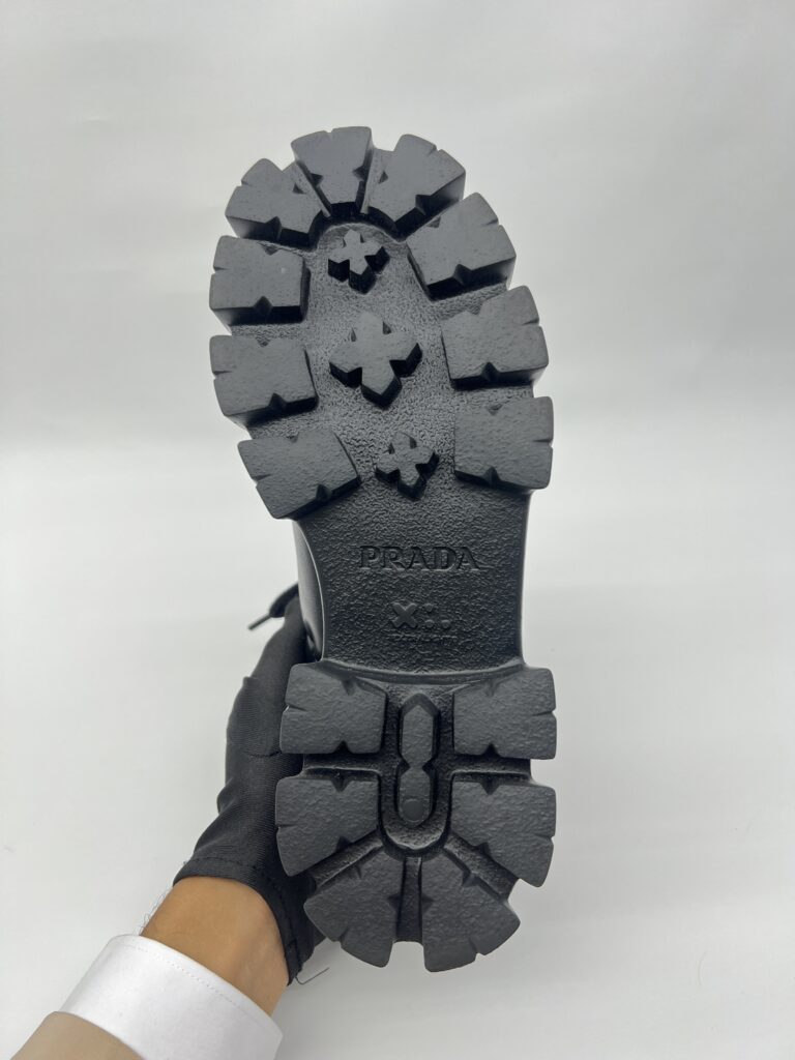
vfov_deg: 67.3
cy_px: 530
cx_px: 398
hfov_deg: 53.1
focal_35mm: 26
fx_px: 796
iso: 50
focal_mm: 5.7
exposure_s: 1/100
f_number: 1.5
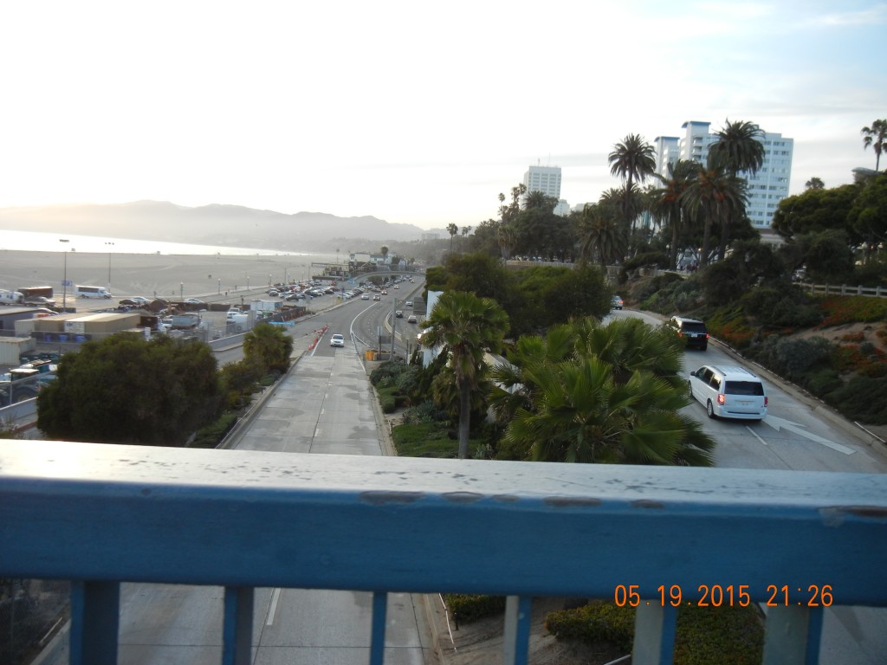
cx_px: 444
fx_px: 769
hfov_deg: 60.0
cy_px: 332
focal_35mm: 30
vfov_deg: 46.8
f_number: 3.5
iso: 160
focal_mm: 5.4
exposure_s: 1/219
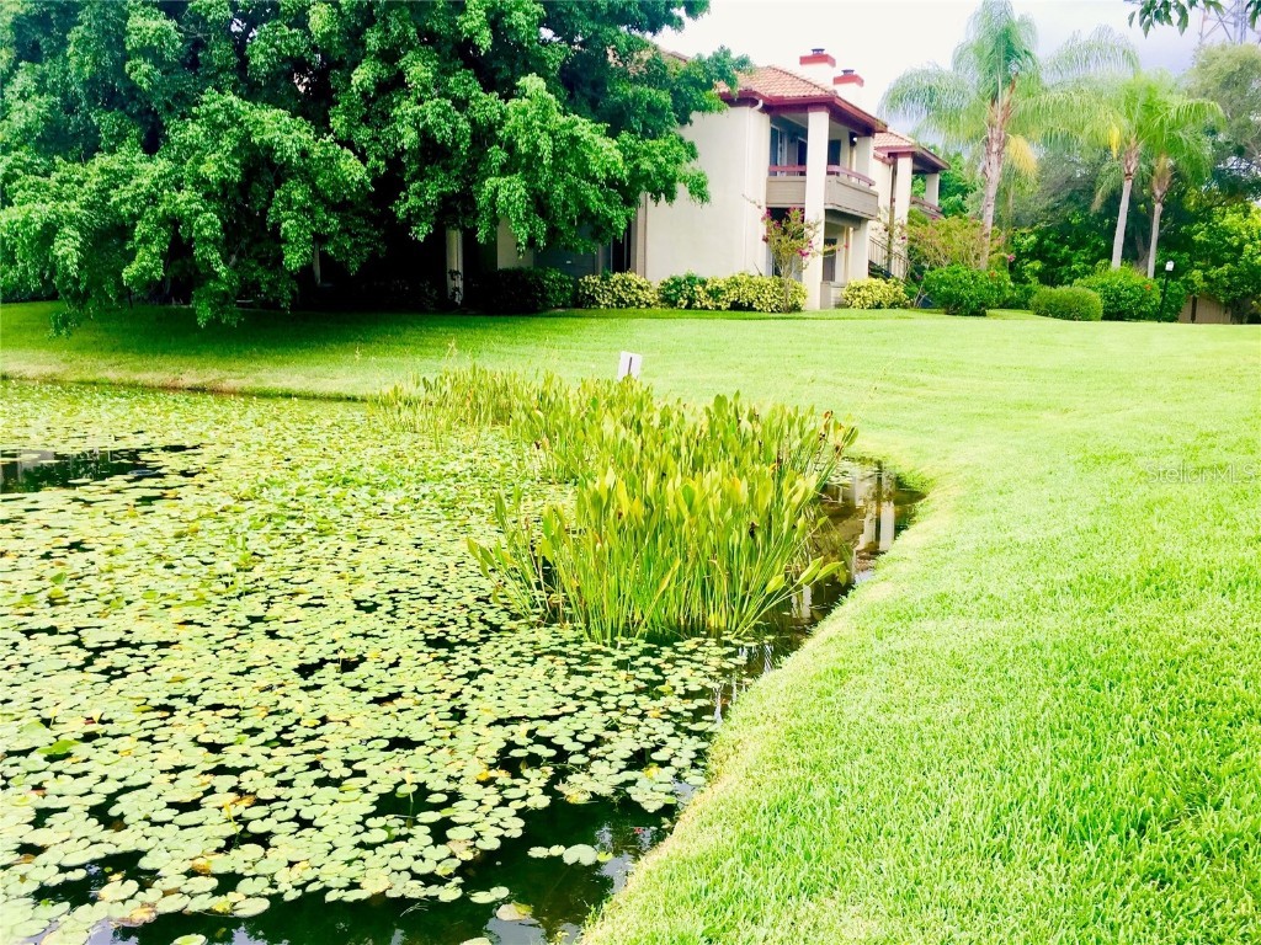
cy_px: 472
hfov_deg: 61.7
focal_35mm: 29
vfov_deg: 48.2
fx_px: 1056
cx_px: 630
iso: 32
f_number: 2.2
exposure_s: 1/120
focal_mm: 4.15
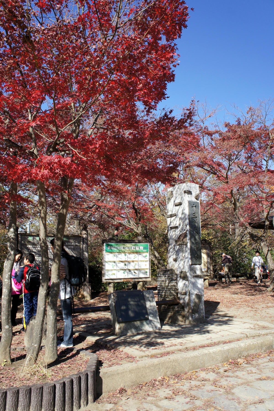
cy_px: 206
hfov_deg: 43.6
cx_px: 137
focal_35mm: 30
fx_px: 343
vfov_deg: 62.0
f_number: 8
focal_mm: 20
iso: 200
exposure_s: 1/320
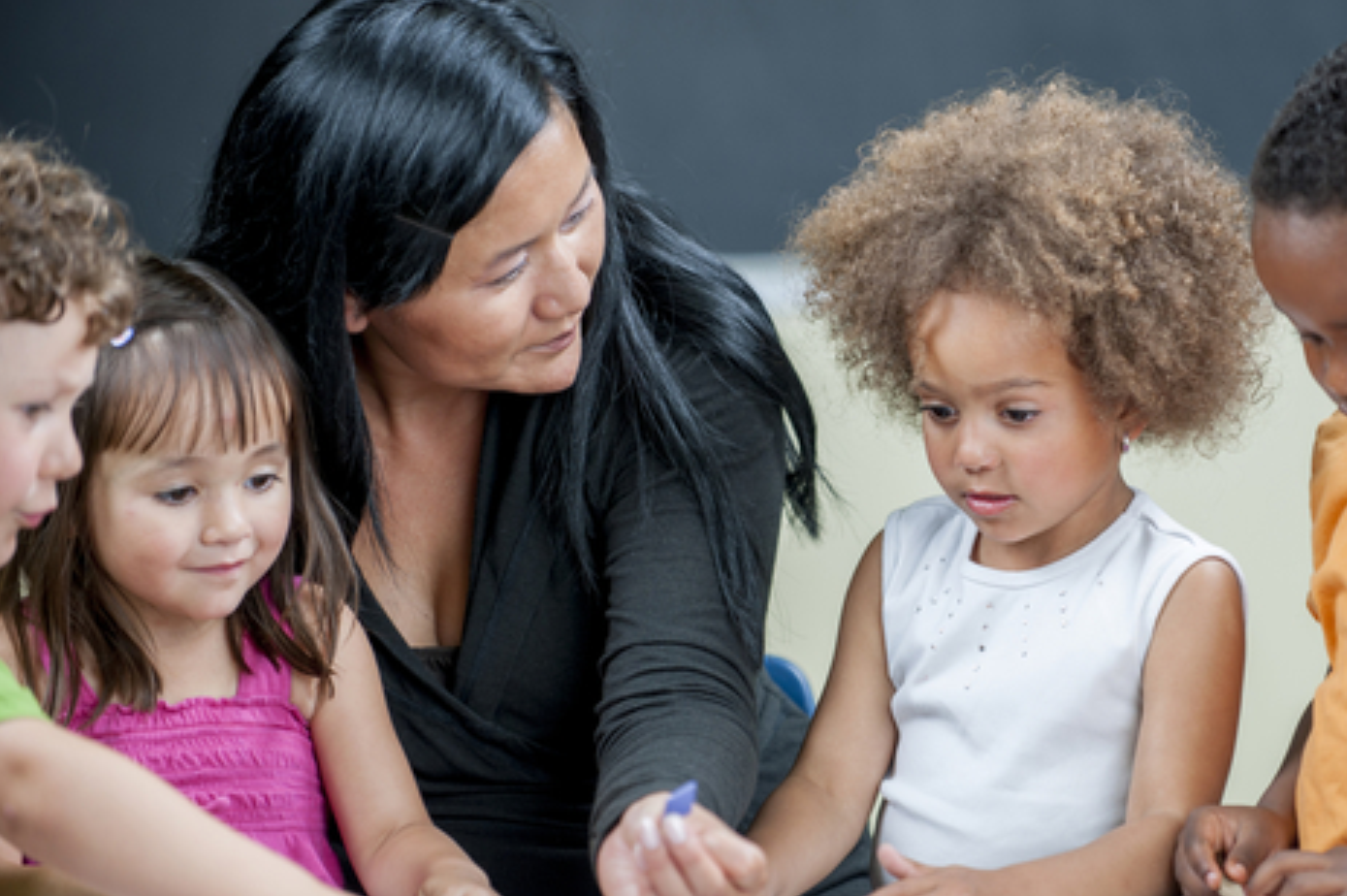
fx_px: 7515
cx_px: 858
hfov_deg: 10.2
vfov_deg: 6.8
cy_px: 512
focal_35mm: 201
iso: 100
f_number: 2.8
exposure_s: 1/200
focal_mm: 155
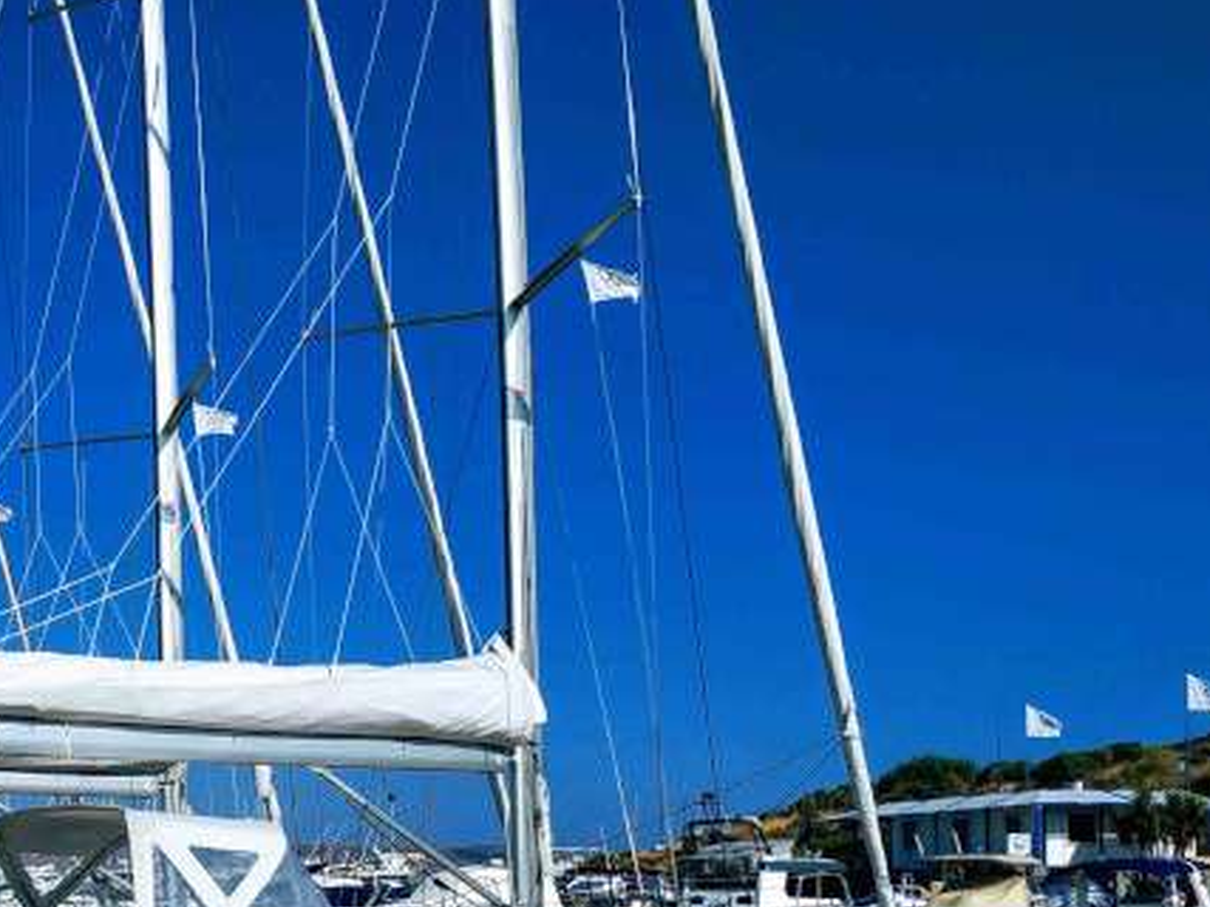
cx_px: 119
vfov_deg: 30.6
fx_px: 1573
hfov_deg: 39.1
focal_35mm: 45
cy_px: 839
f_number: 1.9
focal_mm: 3.94
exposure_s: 1/4499
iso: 100
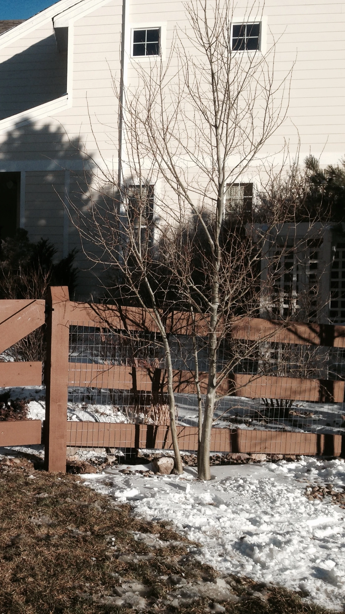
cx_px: -31
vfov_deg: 42.9
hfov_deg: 23.4
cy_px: 307
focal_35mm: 48
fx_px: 781
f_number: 2.4
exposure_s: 1/2358
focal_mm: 4.12
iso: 50
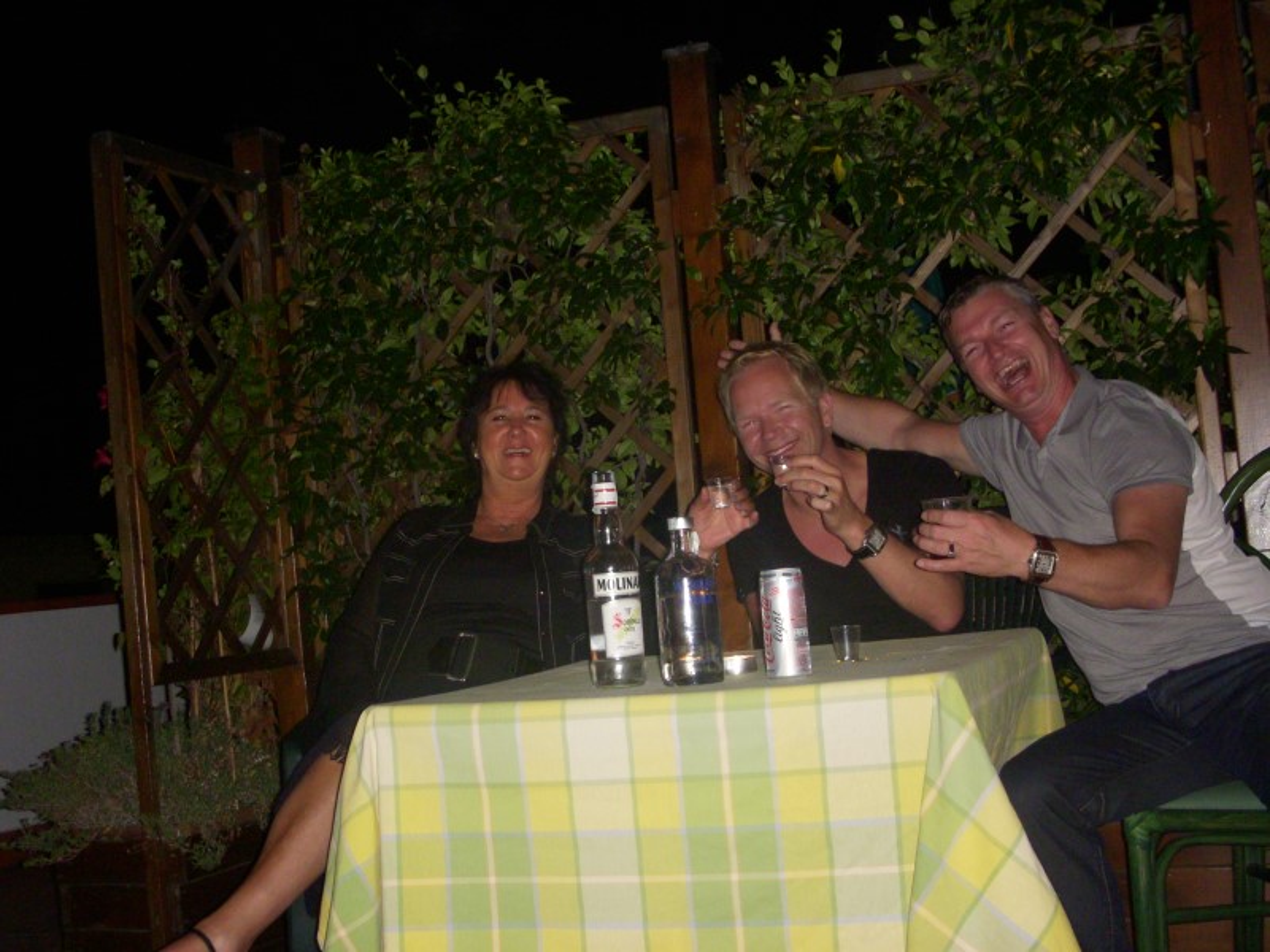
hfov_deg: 40.4
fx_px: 1724
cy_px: 476
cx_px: 635
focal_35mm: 47
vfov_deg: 30.9
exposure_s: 1/100
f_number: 3.4
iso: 320
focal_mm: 7.9
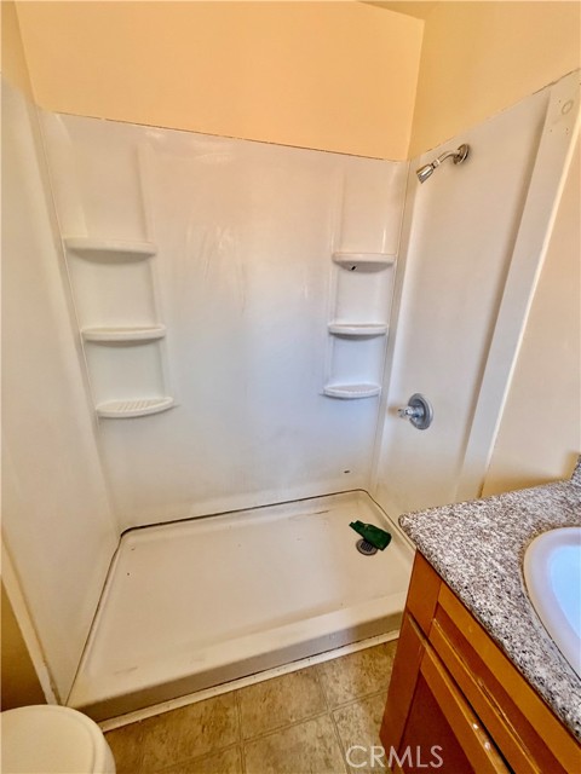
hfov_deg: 85.7
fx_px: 313
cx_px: 290
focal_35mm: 14
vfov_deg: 102.1
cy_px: 387
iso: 320
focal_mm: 2.22
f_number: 2.2
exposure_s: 1/116
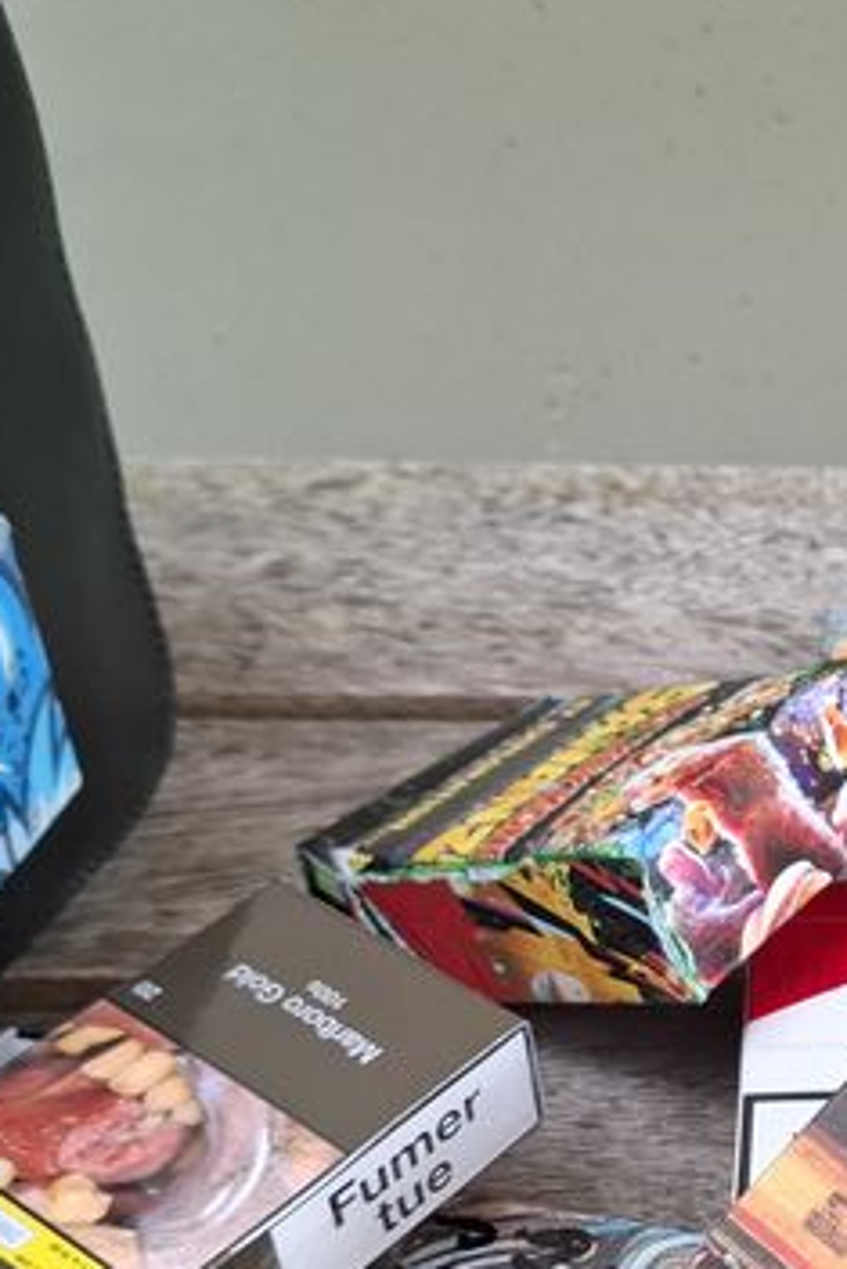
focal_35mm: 68
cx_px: 1056
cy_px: 1009
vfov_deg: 29.0
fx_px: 2397
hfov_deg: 18.8
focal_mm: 5.54
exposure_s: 1/179
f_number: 1.8
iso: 50
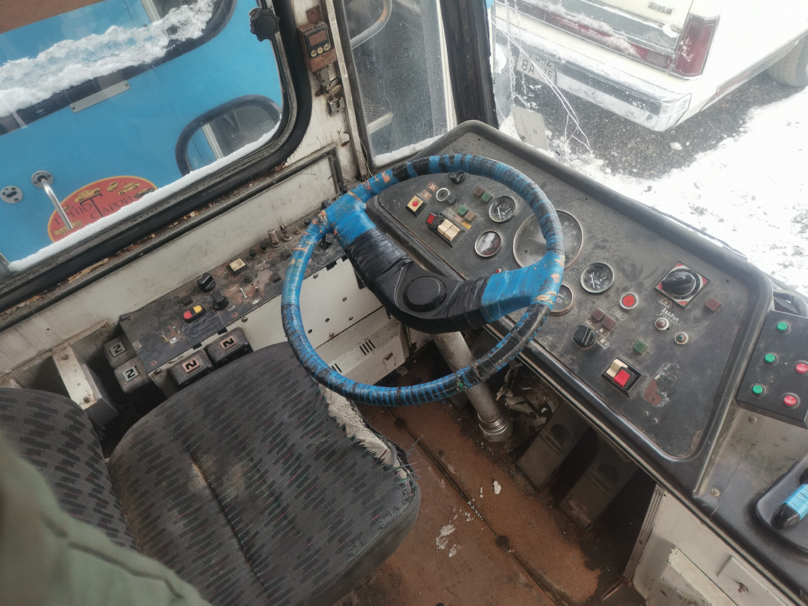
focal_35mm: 27
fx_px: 630
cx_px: 404
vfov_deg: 51.4
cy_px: 303
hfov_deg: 65.3
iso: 80
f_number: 1.8
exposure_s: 1/120
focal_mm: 4.75
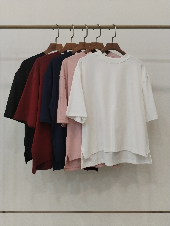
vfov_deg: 61.7
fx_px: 190
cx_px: 85
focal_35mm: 29
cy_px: 113
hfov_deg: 48.2
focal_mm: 4.75
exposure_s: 1/50
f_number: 1.8
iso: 211
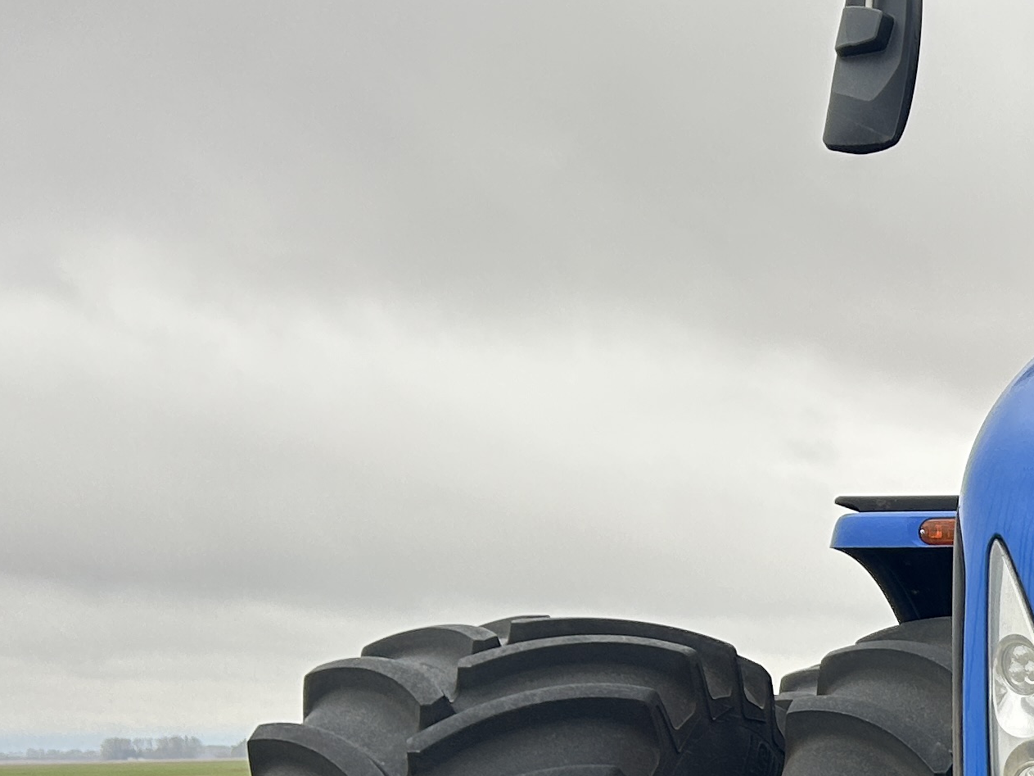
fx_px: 2479
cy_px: 680
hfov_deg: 20.8
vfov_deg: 17.5
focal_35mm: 83
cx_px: 1449
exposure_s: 1/162
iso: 40
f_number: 1.5
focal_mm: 5.7
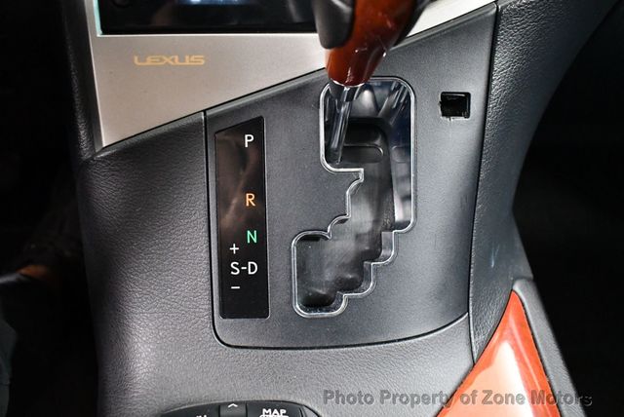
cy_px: 208
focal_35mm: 36
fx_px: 625
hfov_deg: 53.1
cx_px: 312
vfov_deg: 36.9
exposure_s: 1/60
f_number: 3.5
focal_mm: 18
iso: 7200
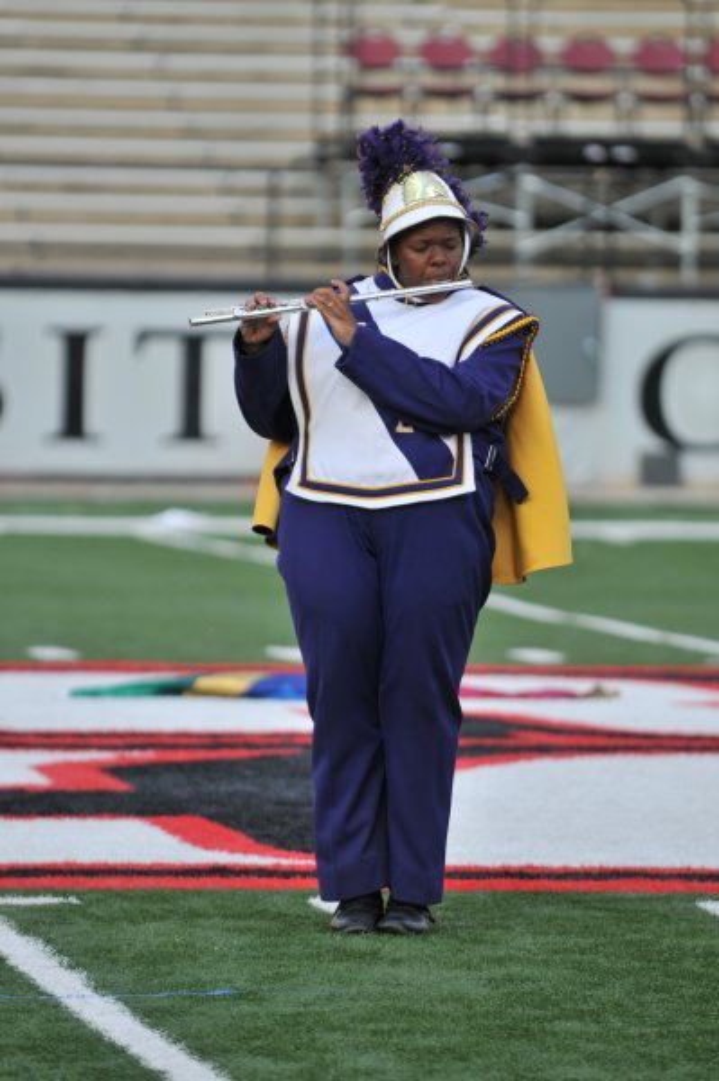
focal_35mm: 300
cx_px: 360
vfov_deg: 6.9
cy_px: 540
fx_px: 9002
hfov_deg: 4.6
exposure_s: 1/1000
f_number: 2.8
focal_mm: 200
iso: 200
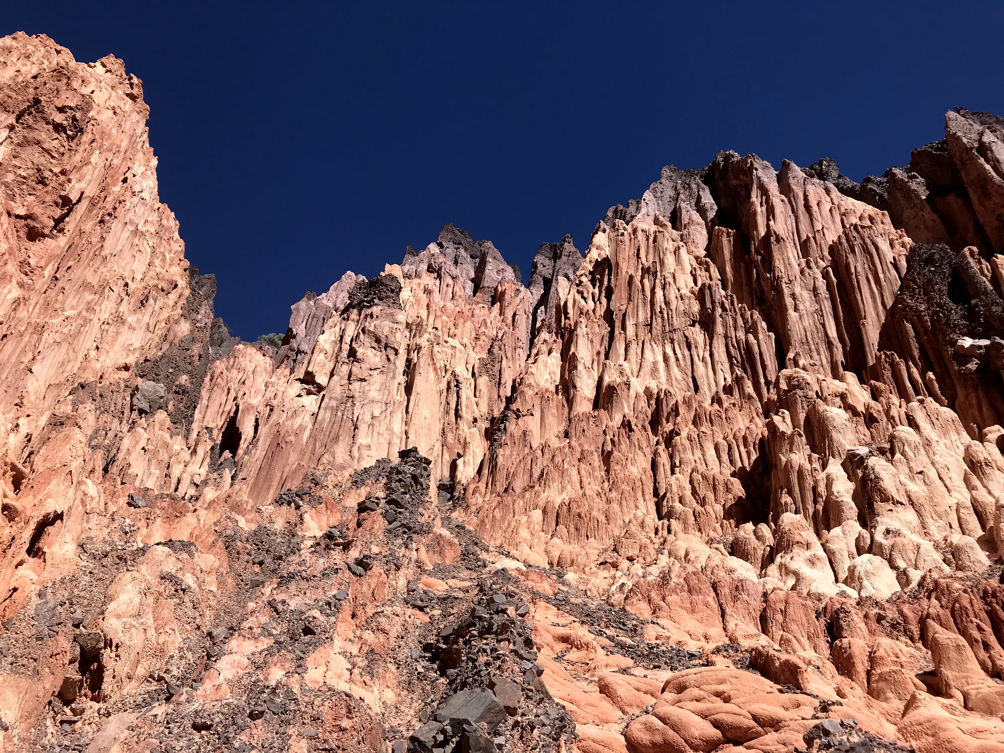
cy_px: 376
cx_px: 502
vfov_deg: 49.7
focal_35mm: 28
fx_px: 812
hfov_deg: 63.4
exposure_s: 1/3195
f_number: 1.8
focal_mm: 3.99
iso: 20
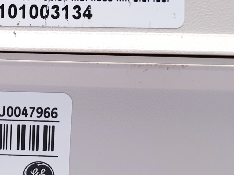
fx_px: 547
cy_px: 59
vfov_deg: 18.2
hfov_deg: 22.9
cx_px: -14
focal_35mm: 81
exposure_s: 1/50
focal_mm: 4.3
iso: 100
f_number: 2.4
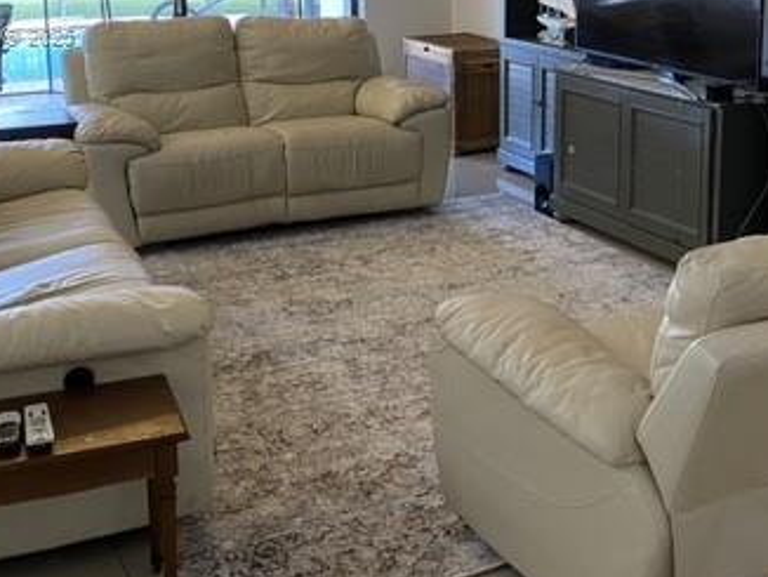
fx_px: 1132
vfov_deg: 27.4
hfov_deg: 37.1
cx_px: 499
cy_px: 38
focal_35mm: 51
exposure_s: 1/60
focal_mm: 4.25
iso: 200
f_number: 1.8
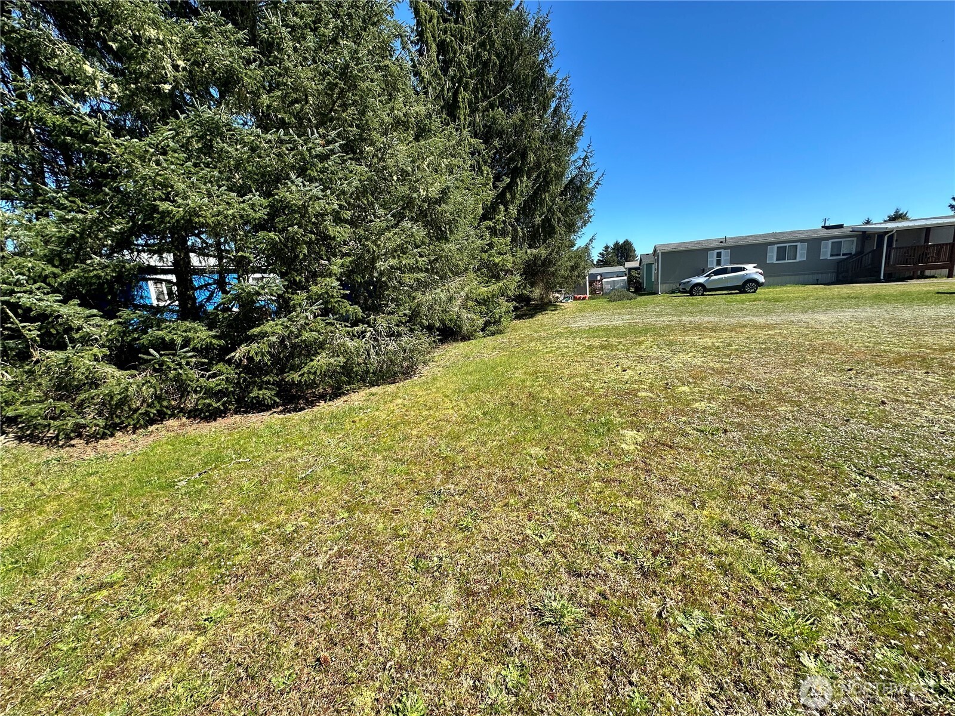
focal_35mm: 14
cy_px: 358
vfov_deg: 85.7
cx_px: 478
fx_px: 386
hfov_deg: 102.1
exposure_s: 1/807
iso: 40
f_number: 2.2
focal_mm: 2.22
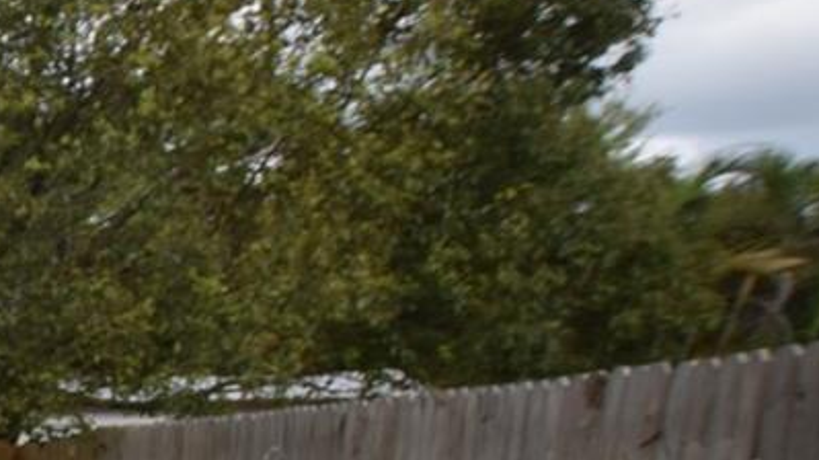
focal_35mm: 63
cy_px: 770
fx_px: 1368
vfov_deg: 16.6
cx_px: -747
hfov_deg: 20.2
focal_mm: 10
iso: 200
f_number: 9
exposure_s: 1/320
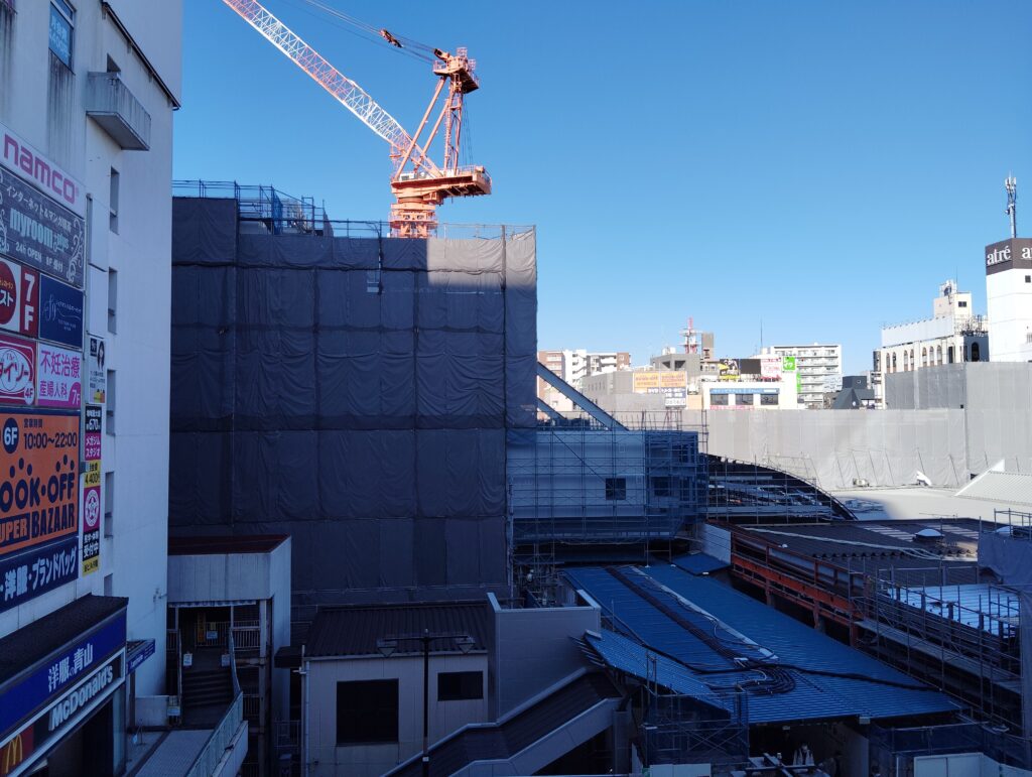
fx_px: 836
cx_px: 516
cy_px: 388
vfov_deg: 49.9
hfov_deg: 63.4
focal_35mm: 28
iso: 50
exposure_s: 1/603
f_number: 1.8
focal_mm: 4.22
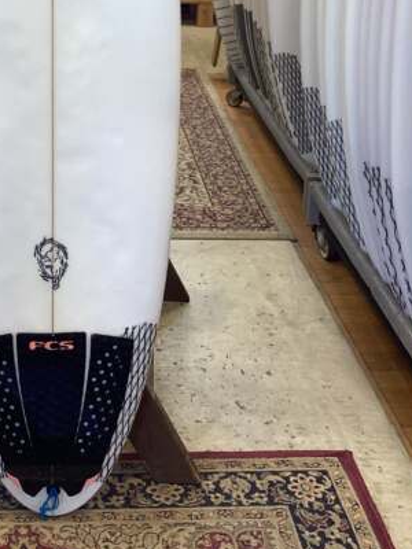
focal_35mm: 62
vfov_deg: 29.7
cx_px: 74
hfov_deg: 23.3
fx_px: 984
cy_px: 40
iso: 50
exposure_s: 1/60
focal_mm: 3.3
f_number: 2.4
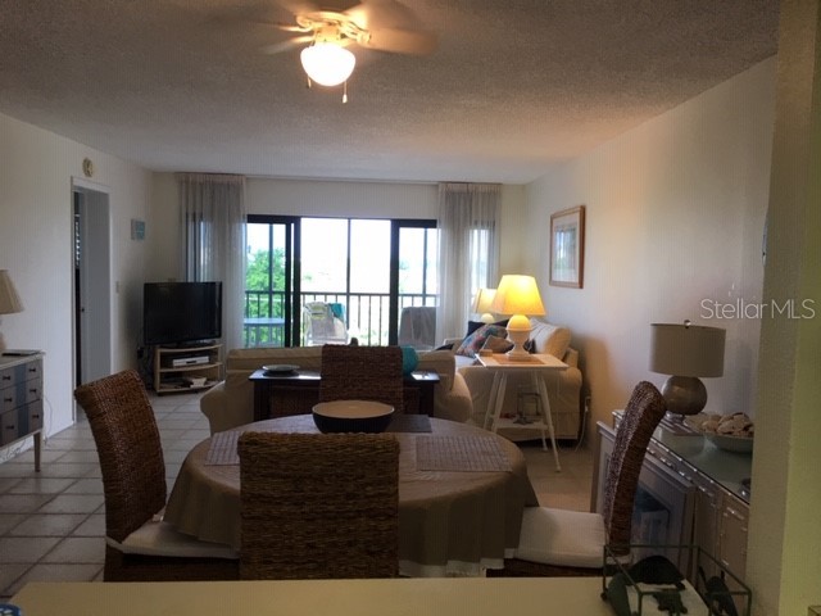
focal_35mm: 29
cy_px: 308
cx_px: 410
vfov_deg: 48.2
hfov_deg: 61.7
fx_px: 688
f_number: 2.2
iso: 25
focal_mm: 4.15
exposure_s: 1/30
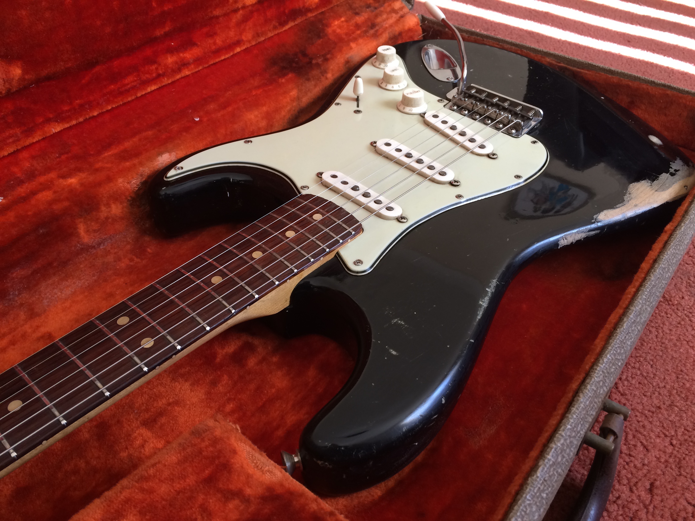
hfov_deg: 61.7
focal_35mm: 29
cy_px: 260
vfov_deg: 48.2
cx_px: 348
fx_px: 582
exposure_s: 1/33
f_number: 2.2
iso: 32
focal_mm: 4.15
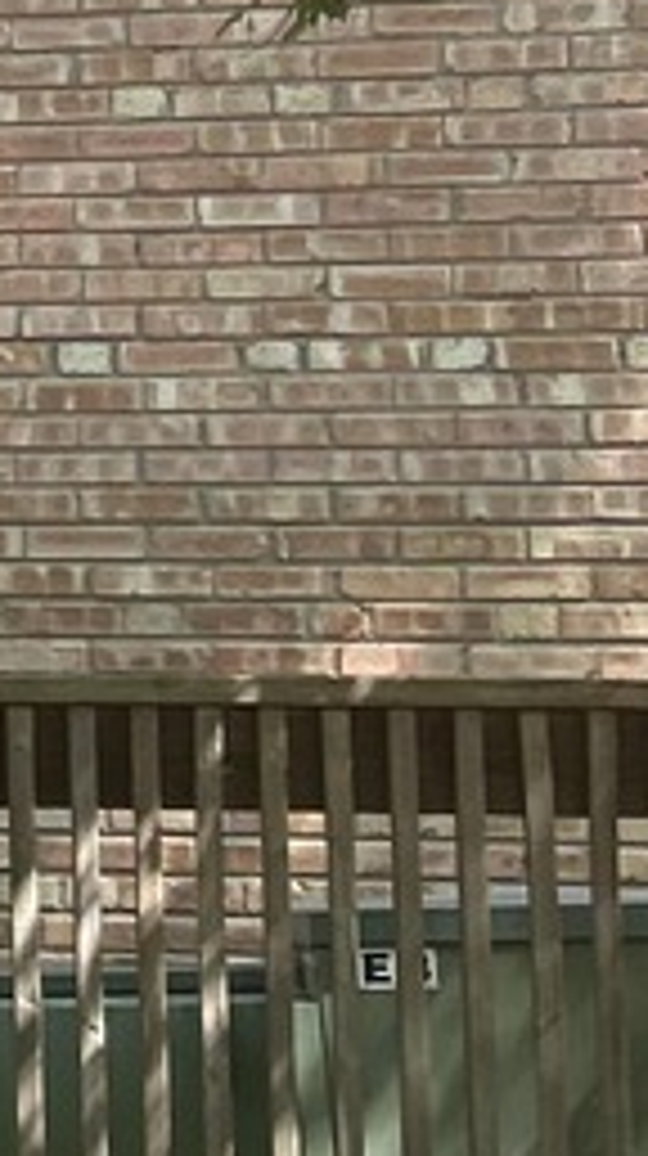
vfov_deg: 13.5
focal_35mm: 159
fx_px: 4871
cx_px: -2030
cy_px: 229
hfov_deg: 6.2
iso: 32
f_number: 1.5
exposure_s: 1/145
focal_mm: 5.7
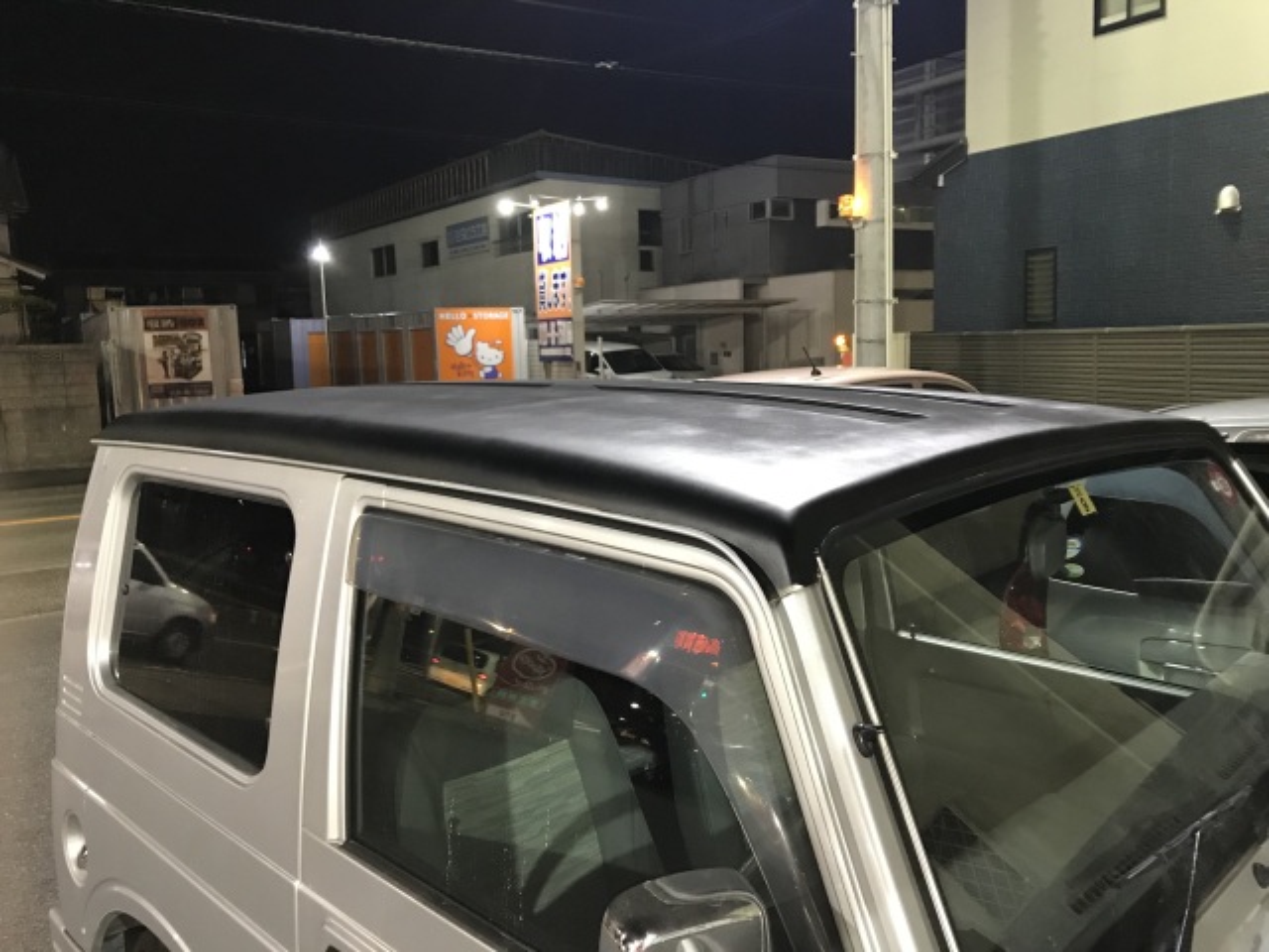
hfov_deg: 63.4
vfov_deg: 49.7
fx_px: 1026
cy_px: 476
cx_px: 634
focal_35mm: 28
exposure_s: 1/13
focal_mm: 3.99
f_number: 1.8
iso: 100
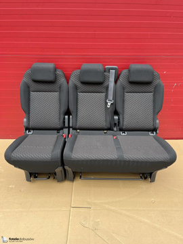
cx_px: 92
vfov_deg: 67.3
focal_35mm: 26
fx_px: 183
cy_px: 122
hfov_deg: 53.1
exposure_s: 1/188
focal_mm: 5.1
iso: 40
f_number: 1.6
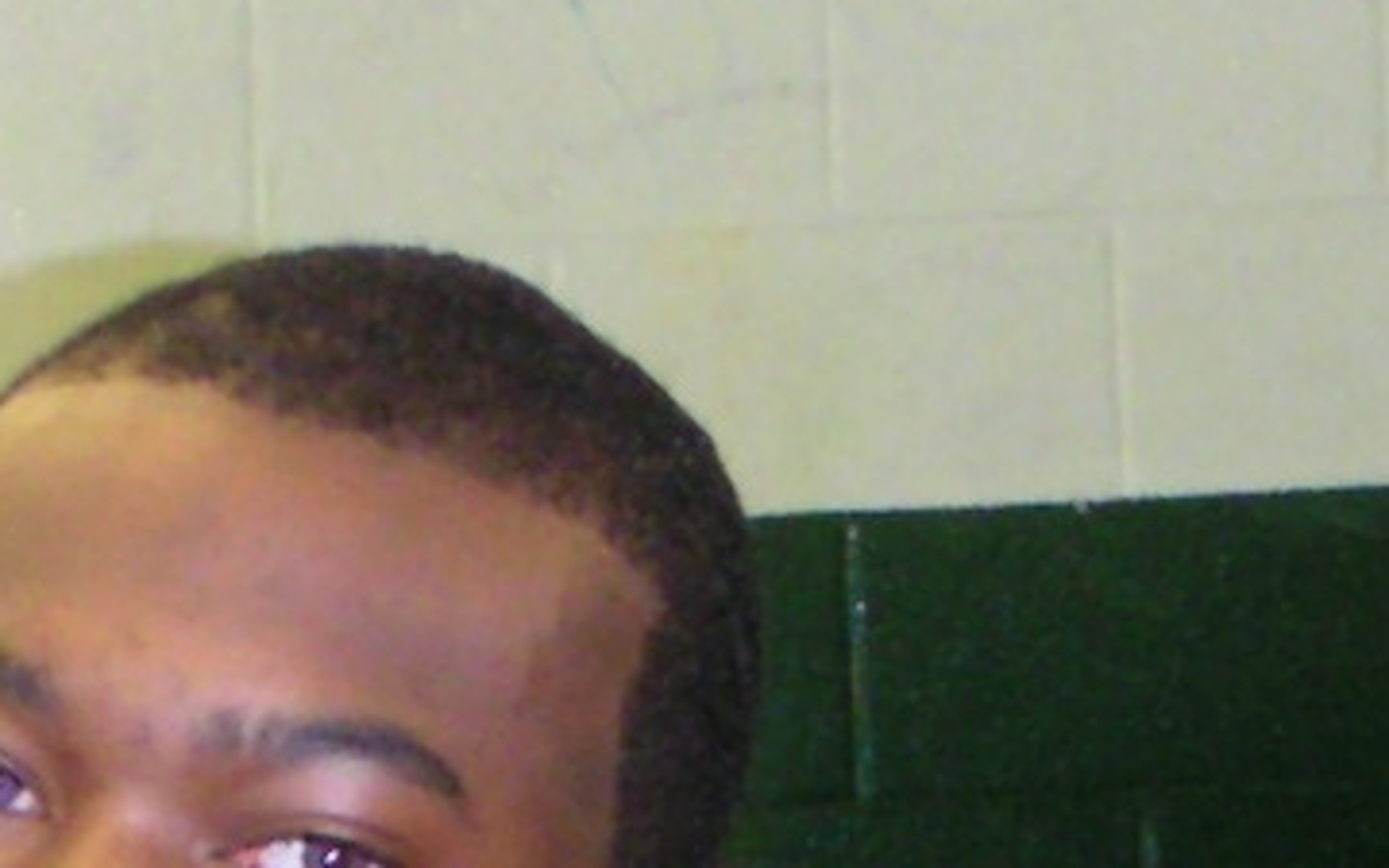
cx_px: 170
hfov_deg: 8.5
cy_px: 1238
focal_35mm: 245
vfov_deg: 5.3
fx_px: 9274
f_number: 3.1
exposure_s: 1/45
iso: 200
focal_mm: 6.8
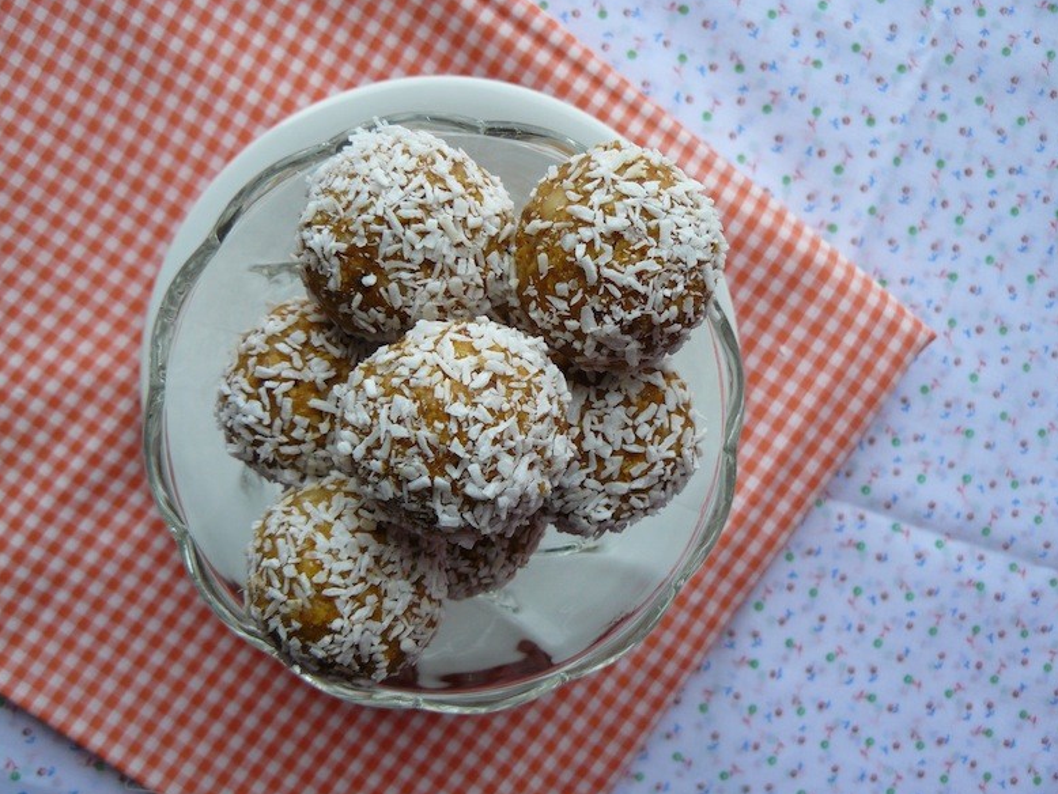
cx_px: 522
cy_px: 404
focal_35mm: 37
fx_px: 1131
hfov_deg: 50.1
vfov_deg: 38.7
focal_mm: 6
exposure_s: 1/250
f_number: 2.8
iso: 100
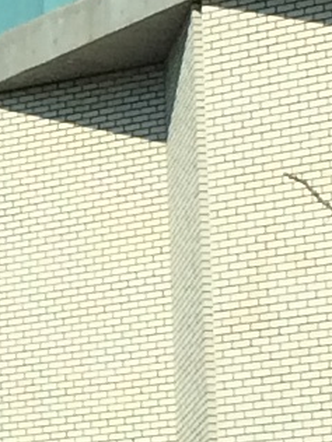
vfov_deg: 6.6
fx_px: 3836
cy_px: 267
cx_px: -668
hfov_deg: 4.7
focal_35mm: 300
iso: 32
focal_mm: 4.15
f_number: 2.2
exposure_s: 1/3165
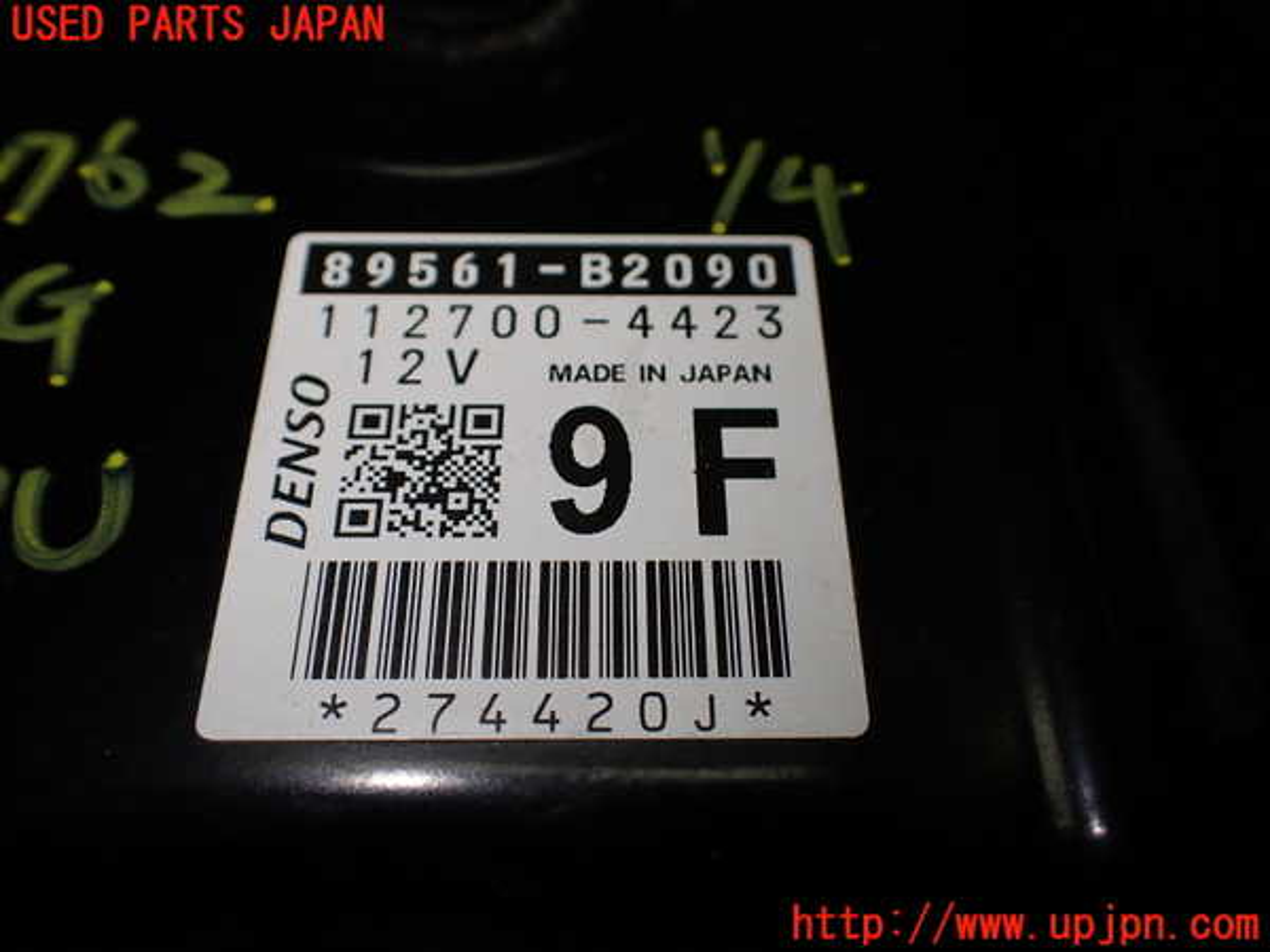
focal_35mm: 30
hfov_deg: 60.0
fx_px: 1101
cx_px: 635
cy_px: 476
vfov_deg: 46.8
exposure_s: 1/160
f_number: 3.2
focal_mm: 5.4
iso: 100
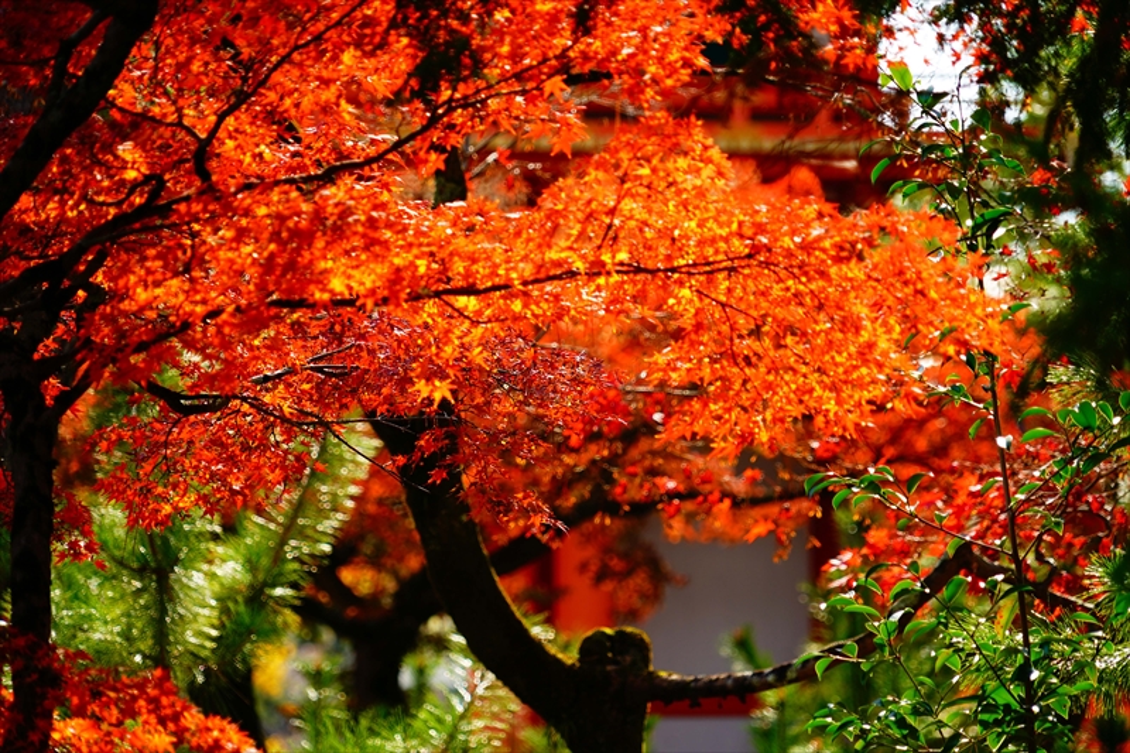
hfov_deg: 9.7
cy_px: 376
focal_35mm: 212
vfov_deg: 6.5
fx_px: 6653
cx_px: 565
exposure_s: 1/250
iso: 160
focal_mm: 212
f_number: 5.6
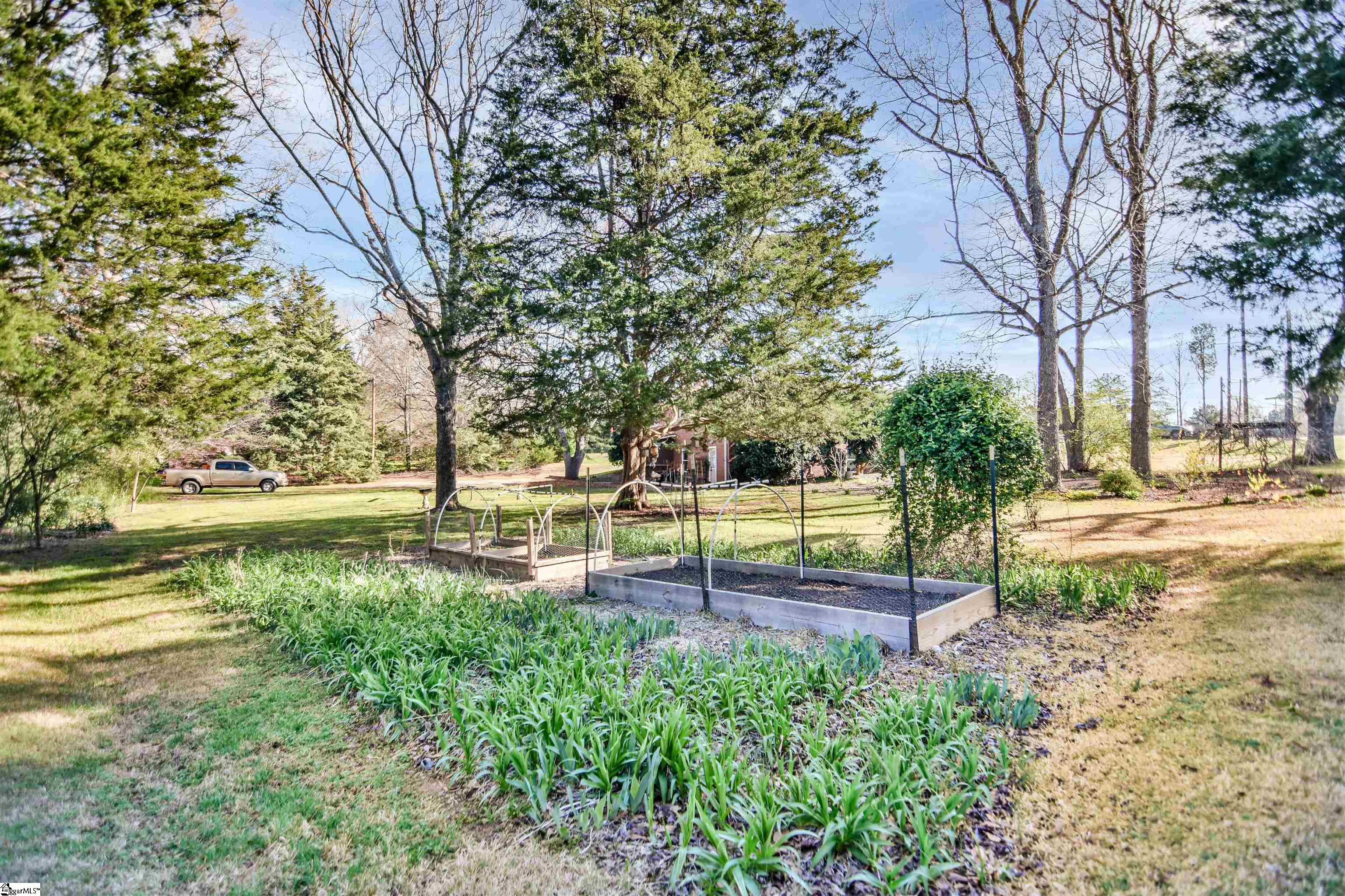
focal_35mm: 16
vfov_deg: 72.1
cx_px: 672
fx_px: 616
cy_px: 448
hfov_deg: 95.0
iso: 160
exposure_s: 1/400
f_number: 2.8
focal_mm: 11
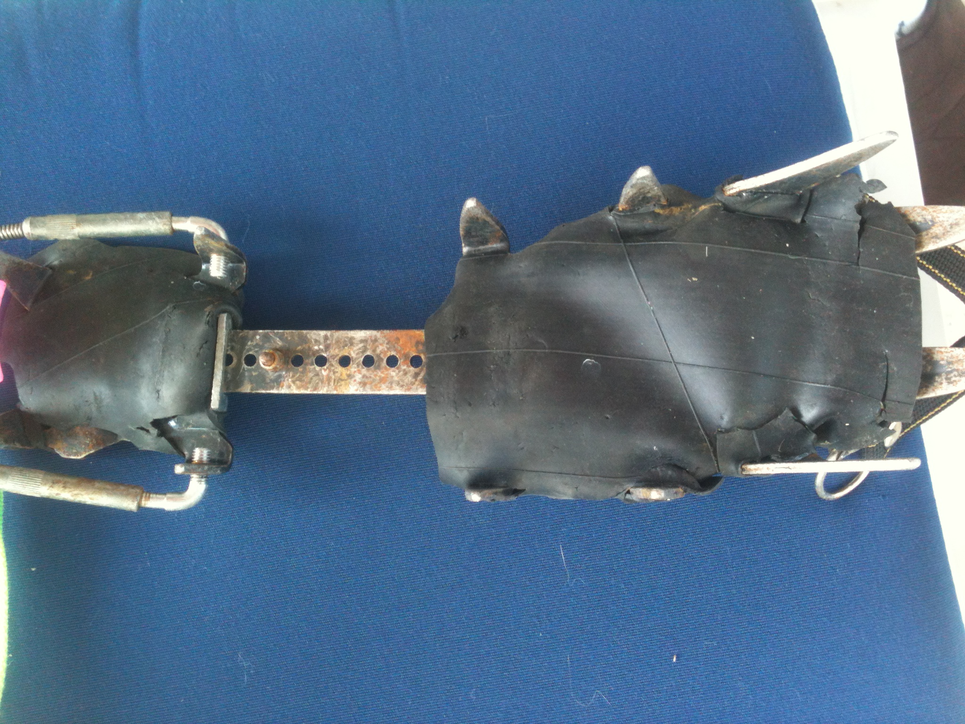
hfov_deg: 52.6
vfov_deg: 40.7
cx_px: 482
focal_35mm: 35
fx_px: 976
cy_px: 362
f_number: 2.8
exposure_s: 1/24
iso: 80
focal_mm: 3.85
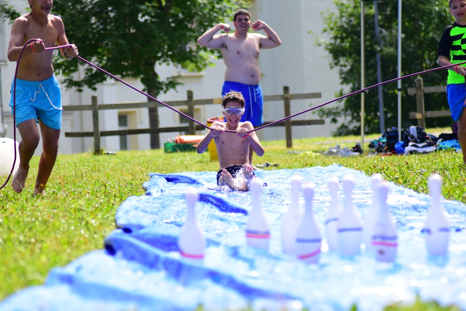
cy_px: 156
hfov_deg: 9.1
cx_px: 233
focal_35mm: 225
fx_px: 2913
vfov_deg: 6.1
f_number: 4.2
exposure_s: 1/1250
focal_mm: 150
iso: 560
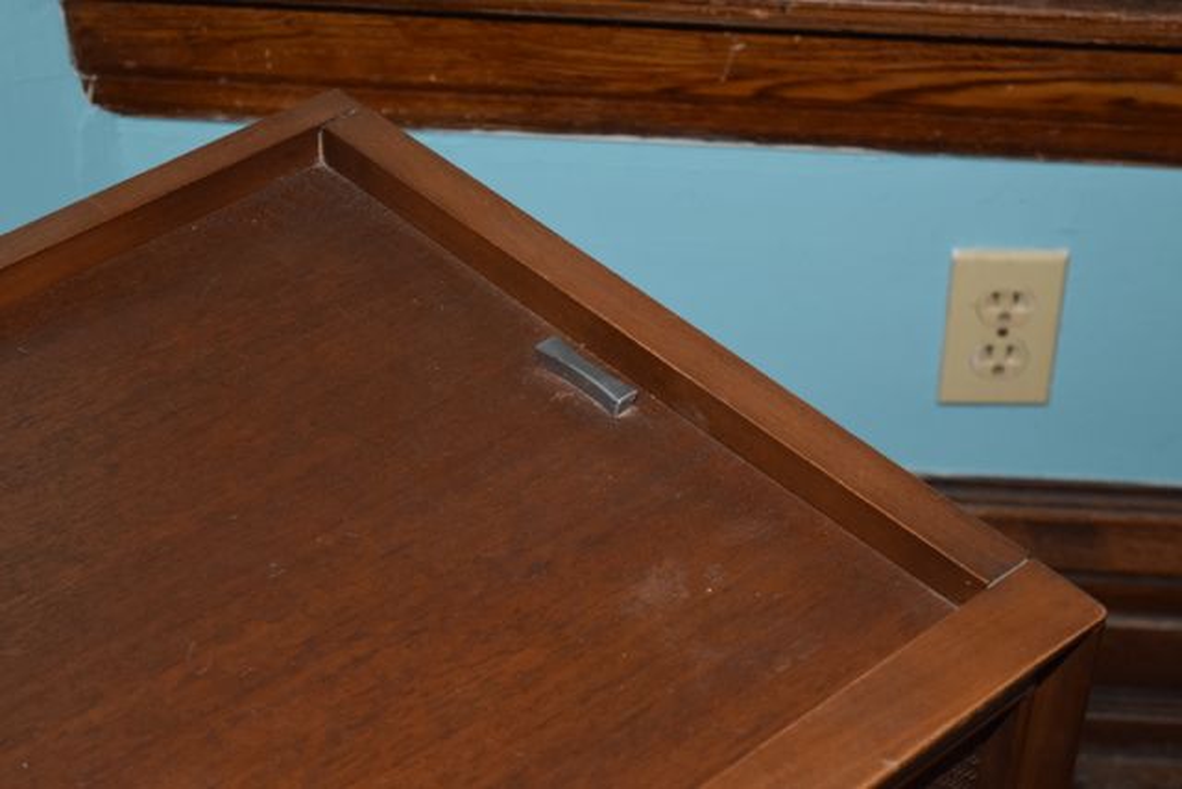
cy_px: 394
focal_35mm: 82
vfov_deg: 16.6
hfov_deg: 24.6
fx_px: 2709
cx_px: 591
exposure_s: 1/125
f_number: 5.6
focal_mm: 55
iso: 1600
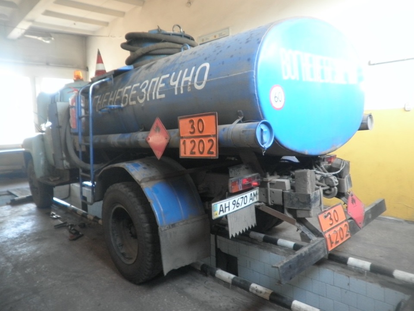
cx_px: 207
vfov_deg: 53.1
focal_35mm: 26
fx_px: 311
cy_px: 156
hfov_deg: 67.3
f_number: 2.6
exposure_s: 1/8
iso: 160
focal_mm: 4.65
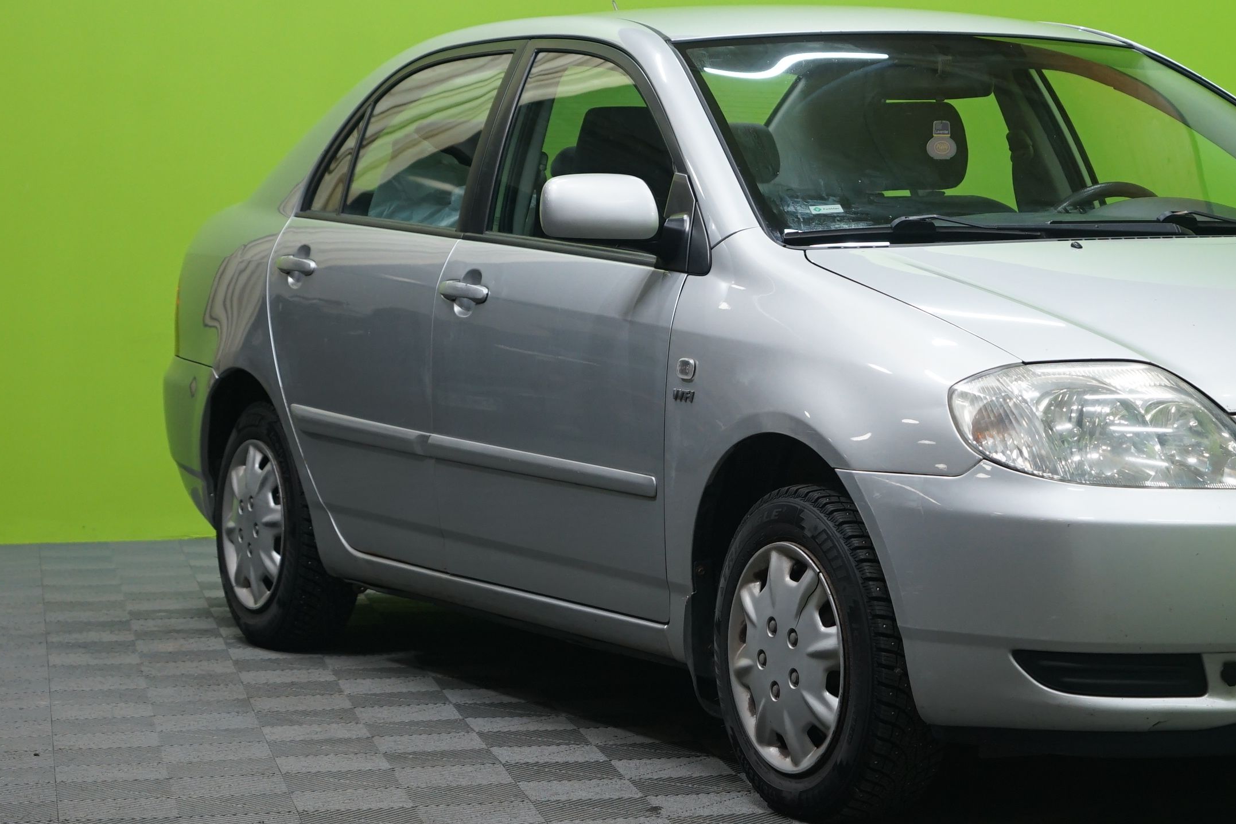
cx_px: 923
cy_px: 275
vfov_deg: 12.9
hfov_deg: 19.1
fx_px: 3639
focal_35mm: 106
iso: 640
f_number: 5
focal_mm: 58
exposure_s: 1/20
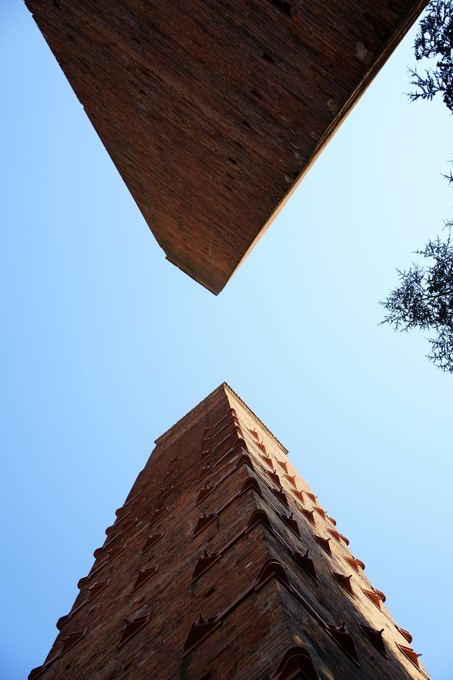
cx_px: 226
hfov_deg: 37.9
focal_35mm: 35
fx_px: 661
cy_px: 340
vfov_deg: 54.4
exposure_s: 1/50
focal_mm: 35
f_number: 10
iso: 100
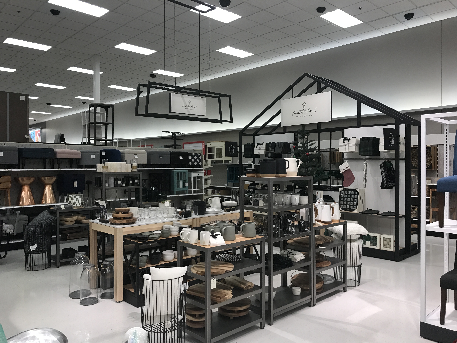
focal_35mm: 28
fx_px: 370
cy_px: 172
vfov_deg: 49.7
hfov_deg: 63.4
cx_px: 228
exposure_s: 1/39
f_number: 1.8
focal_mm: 3.99
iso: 20
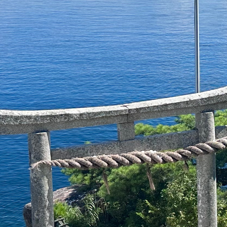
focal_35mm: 103
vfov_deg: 16.9
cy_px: 115
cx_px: 227
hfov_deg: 16.5
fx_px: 764
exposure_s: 1/5000
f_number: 1.78
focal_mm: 6.86
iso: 80
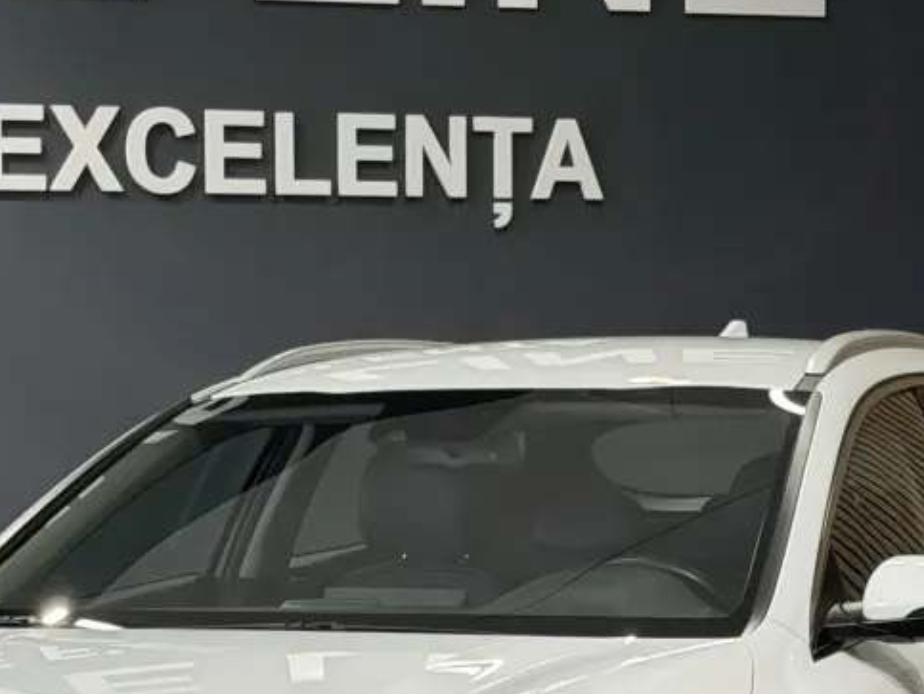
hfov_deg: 13.8
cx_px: 346
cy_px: 621
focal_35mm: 143
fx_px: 3820
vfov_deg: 10.3
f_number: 1.78
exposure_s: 1/100
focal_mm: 6.76
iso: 64
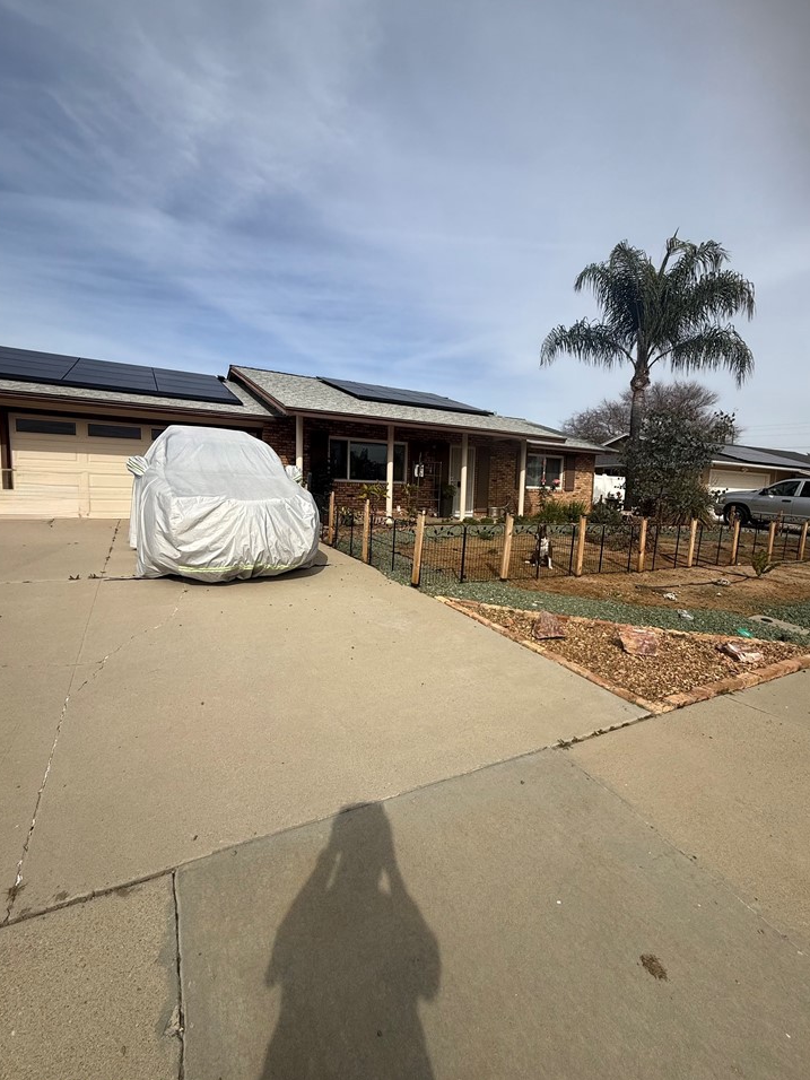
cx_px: 401
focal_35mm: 15
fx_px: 468
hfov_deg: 81.7
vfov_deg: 98.2
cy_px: 533
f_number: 2.2
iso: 50
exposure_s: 1/2841
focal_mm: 2.22
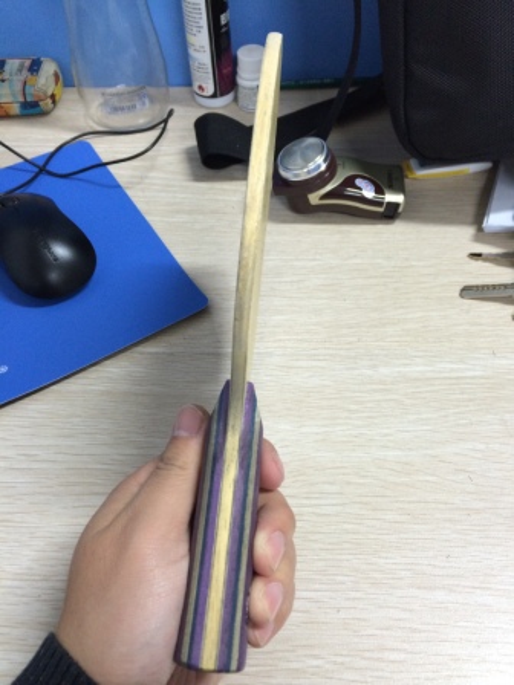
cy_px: 342
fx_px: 574
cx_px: 257
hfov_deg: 48.2
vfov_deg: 61.7
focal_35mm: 29
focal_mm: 4.15
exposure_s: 1/33
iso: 160
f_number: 2.2
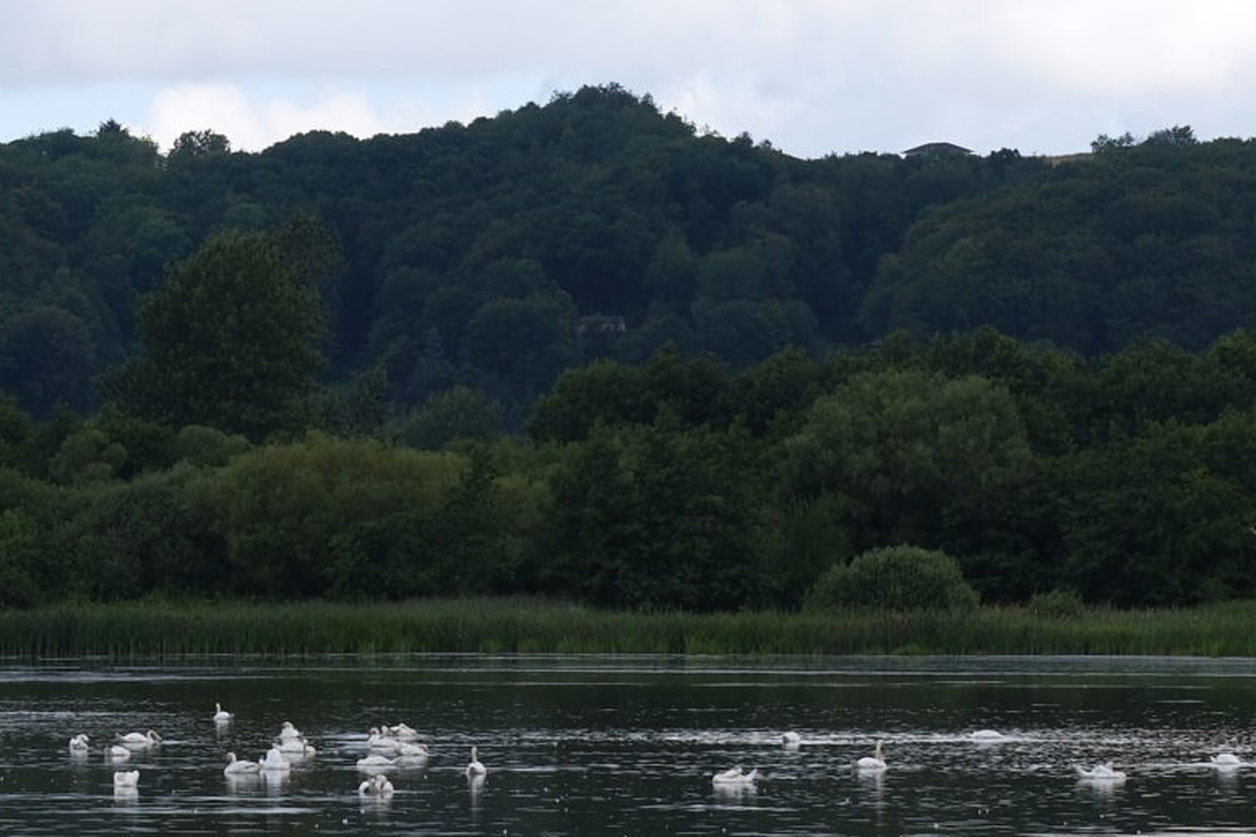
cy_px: 181
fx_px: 8652
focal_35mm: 248
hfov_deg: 8.3
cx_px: 287
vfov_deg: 5.5
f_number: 4.8
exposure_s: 1/550
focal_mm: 50
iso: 160
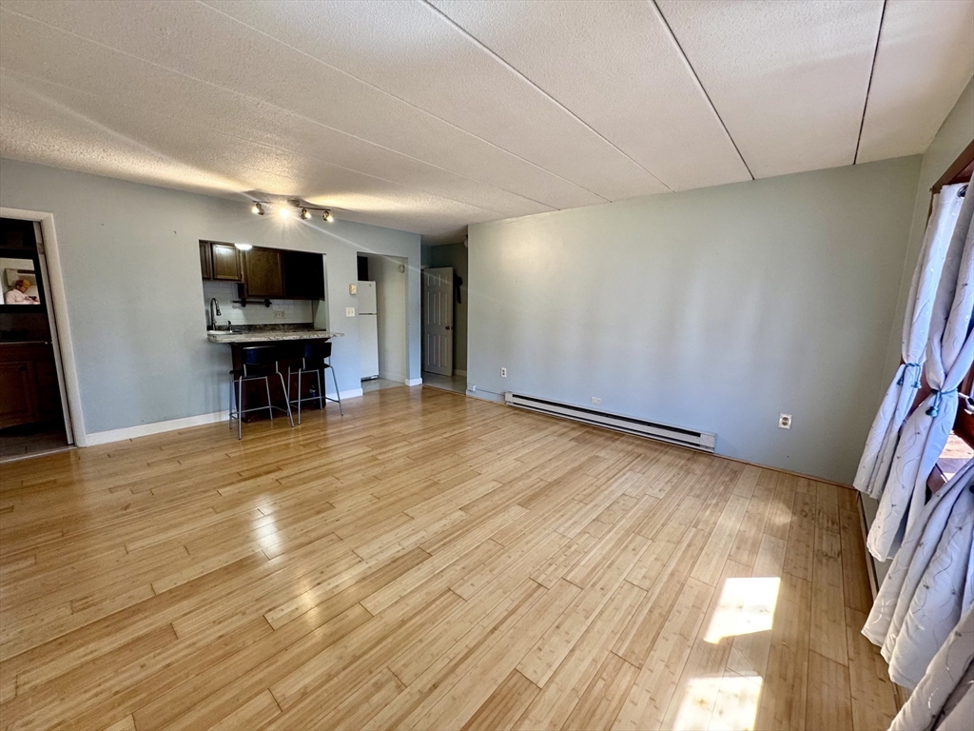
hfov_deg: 102.1
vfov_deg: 85.7
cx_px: 487
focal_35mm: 14
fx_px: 394
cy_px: 366
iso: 200
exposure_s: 1/60
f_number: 2.2
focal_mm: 2.22
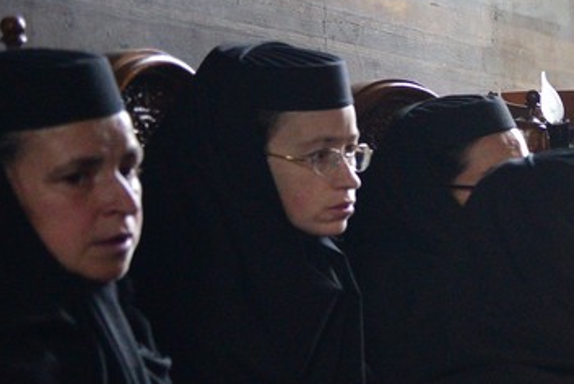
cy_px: 343
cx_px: 1131
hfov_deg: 13.9
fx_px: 2011
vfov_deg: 10.8
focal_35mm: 126
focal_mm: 31
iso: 3200
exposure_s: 1/100
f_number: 2.8
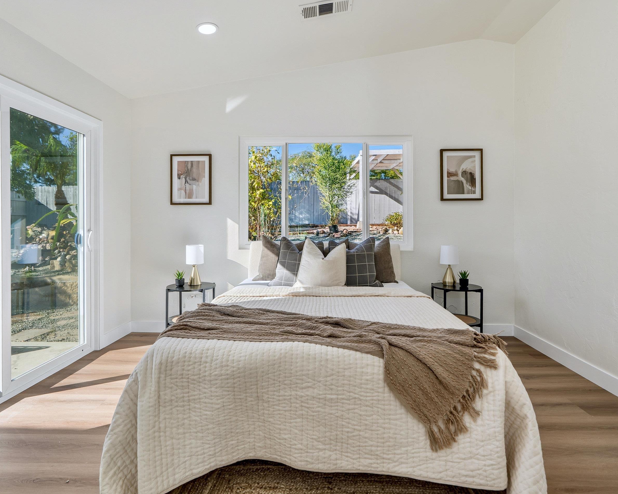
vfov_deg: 70.9
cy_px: 246
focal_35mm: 19
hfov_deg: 83.3
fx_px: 348
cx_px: 311
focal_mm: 16
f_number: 5.6
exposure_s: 1/15
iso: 100
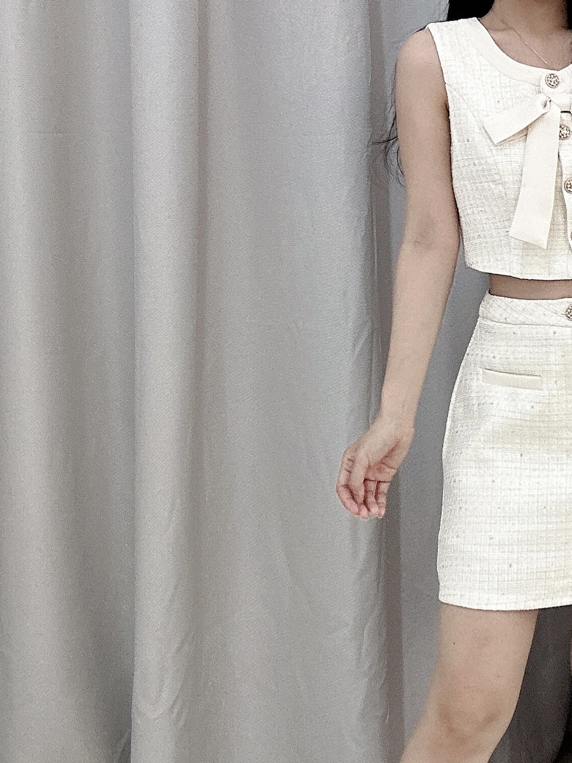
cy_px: 446
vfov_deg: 41.1
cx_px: 544
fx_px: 1013
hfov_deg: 29.8
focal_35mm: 46
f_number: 1.9
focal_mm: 2.69
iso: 80
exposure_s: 1/50
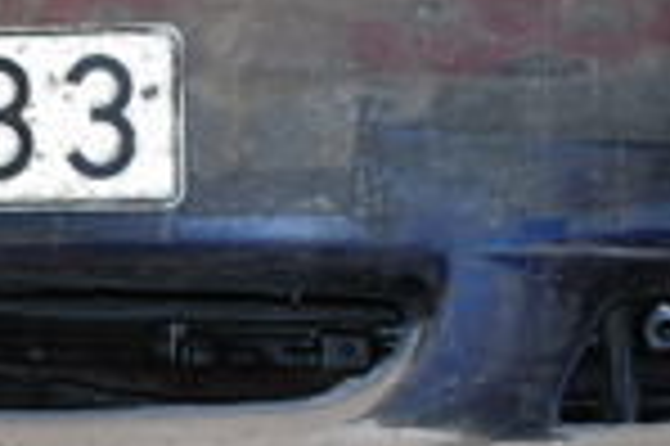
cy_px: 194
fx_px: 2882
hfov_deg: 13.1
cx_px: 58
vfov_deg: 8.8
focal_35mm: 155
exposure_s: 1/60
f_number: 4.2
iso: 200
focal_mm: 24
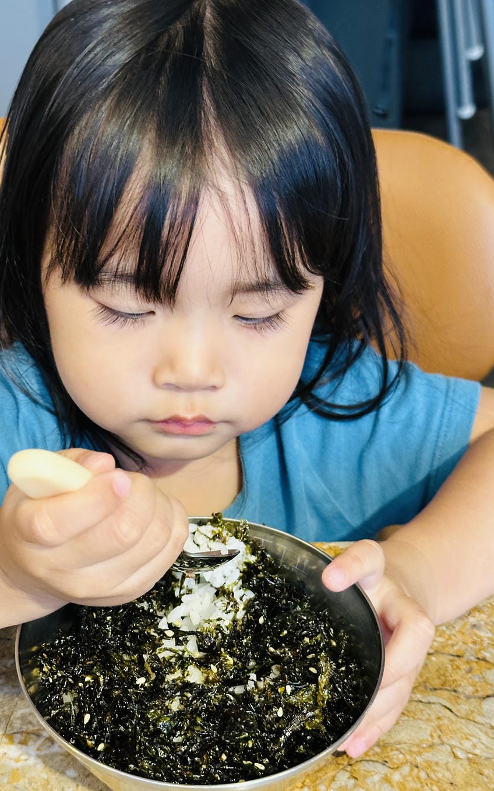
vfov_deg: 34.0
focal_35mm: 60
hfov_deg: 21.6
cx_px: 206
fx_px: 1293
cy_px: 391
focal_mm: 6.86
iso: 200
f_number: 1.78
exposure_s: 1/60
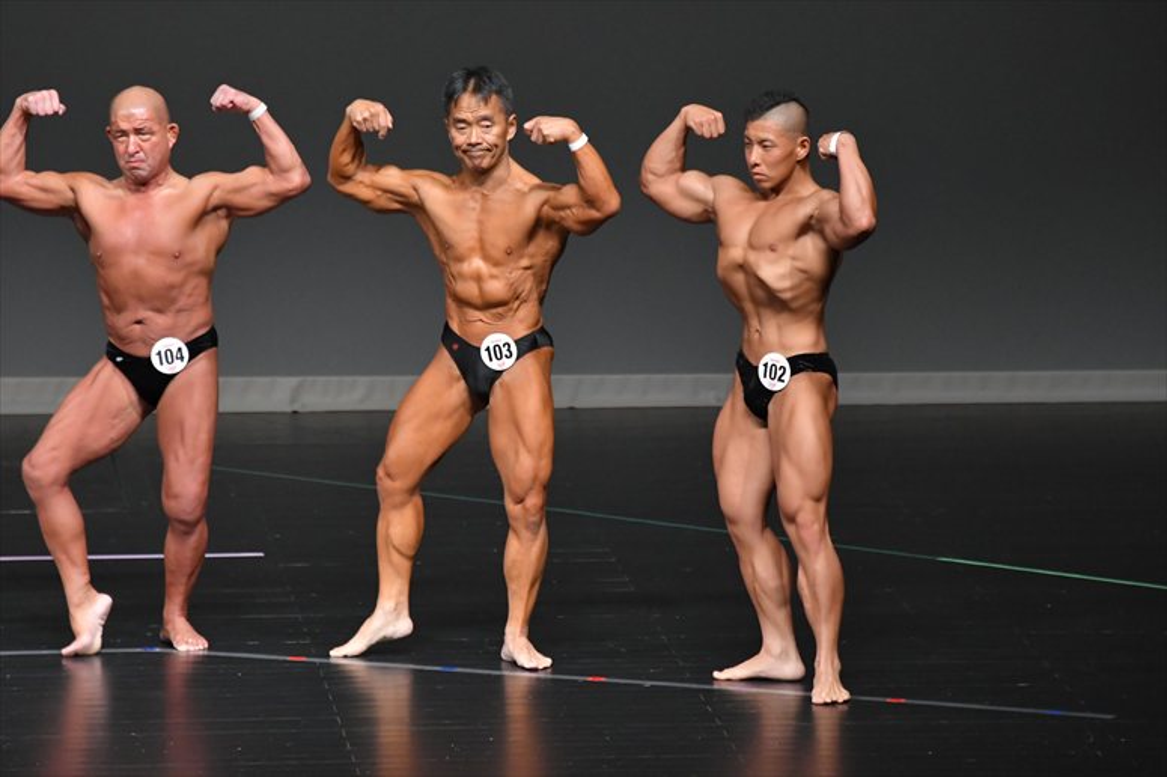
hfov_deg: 6.5
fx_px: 10206
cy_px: 388
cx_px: 584
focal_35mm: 315
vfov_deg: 4.4
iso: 4000
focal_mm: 210
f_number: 5.6
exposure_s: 1/400
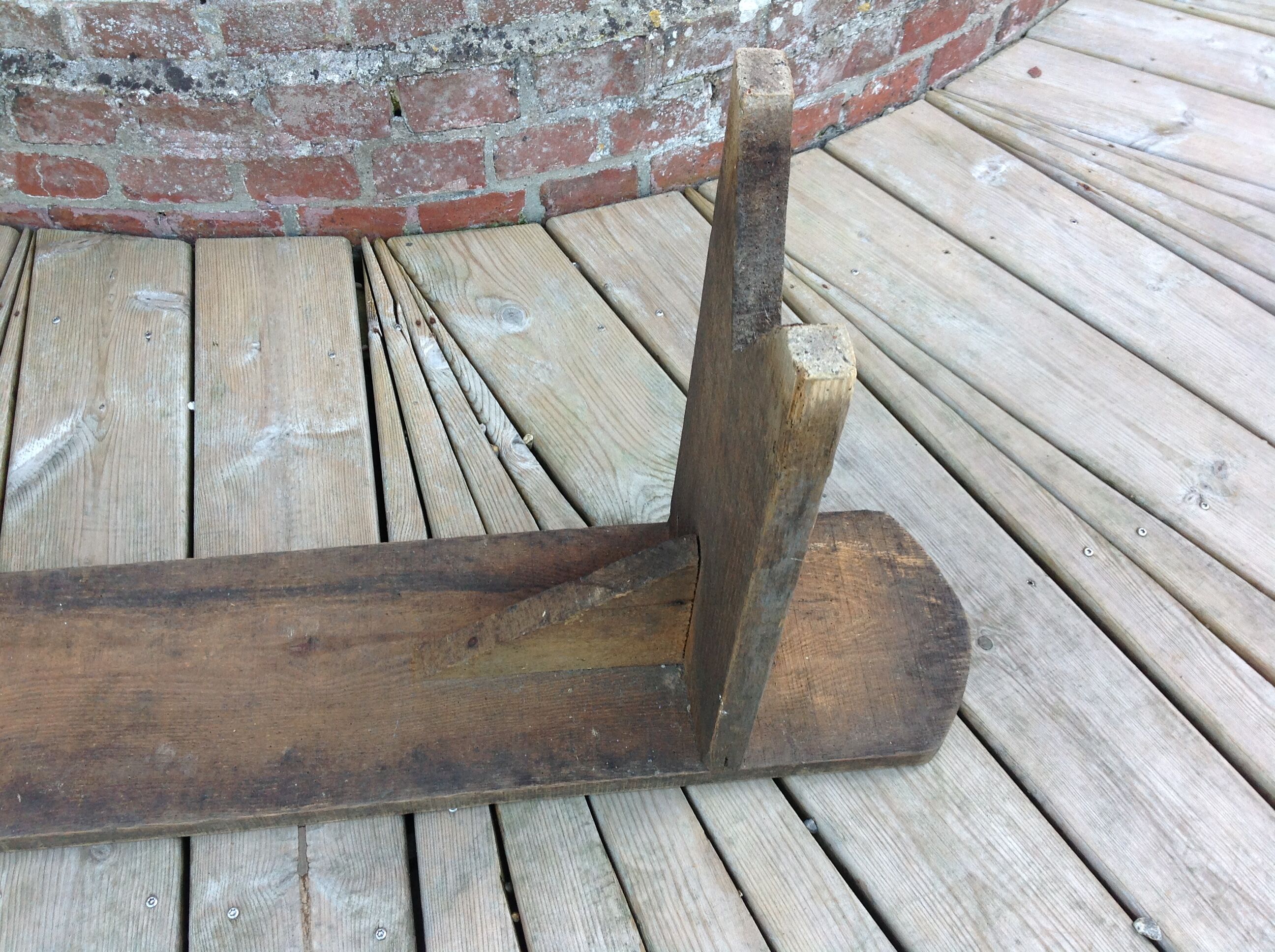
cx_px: 638
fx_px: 1287
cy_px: 476
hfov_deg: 52.7
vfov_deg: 40.6
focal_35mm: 35
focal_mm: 4.28
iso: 64
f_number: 2.4
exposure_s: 1/120
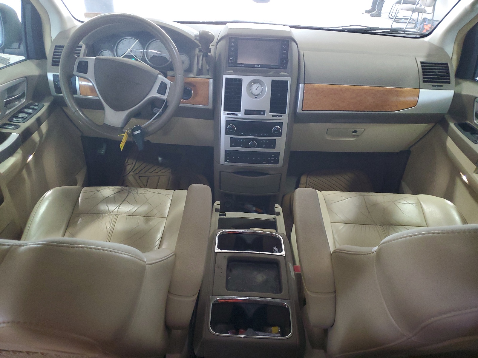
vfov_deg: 53.1
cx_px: 239
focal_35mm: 26
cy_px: 179
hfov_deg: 67.3
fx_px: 359
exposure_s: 1/60.2
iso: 276
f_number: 1.5
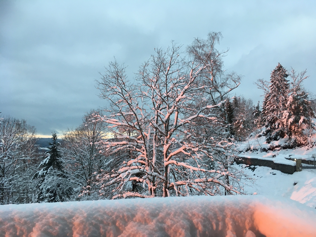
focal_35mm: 29
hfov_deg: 61.7
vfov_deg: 48.2
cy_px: 118
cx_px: 158
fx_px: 265
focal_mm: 4.15
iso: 40
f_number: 2.2
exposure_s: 1/33
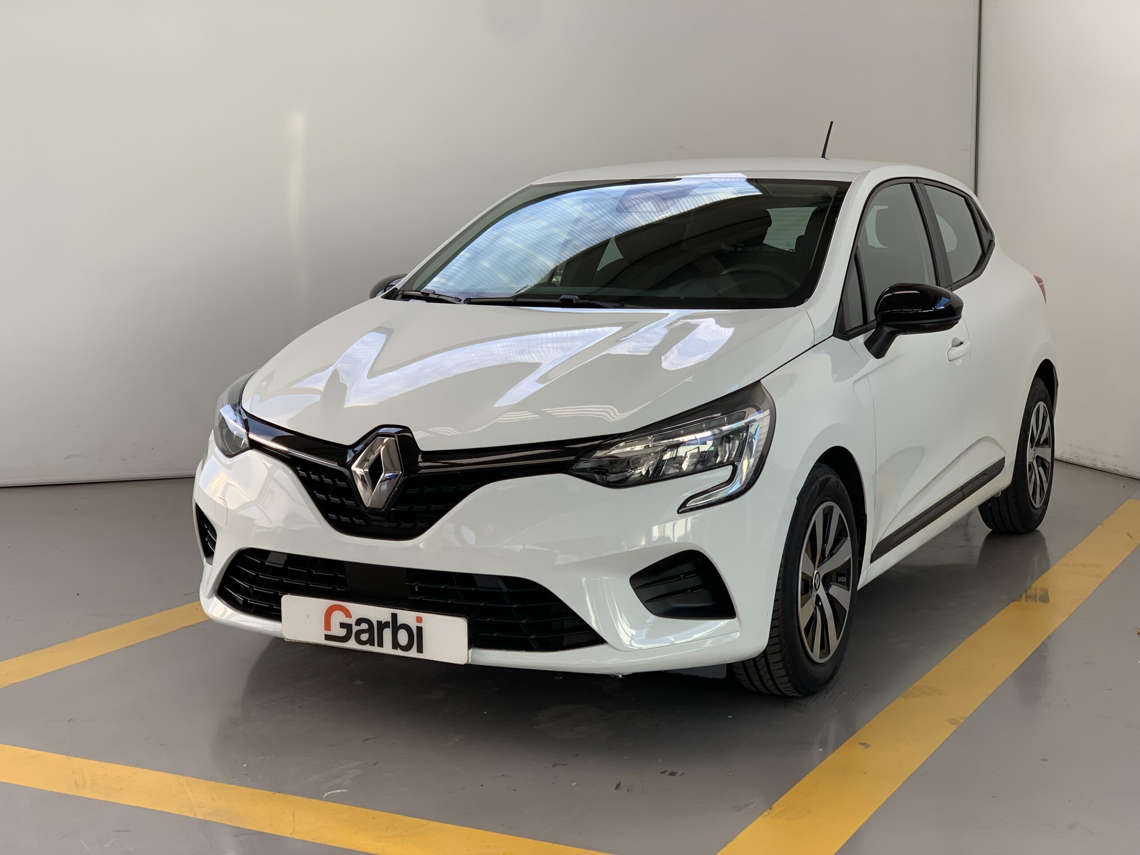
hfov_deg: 36.8
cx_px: 570
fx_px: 1713
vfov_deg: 28.0
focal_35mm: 52
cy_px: 428
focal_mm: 6
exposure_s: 1/75
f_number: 2.4
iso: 16
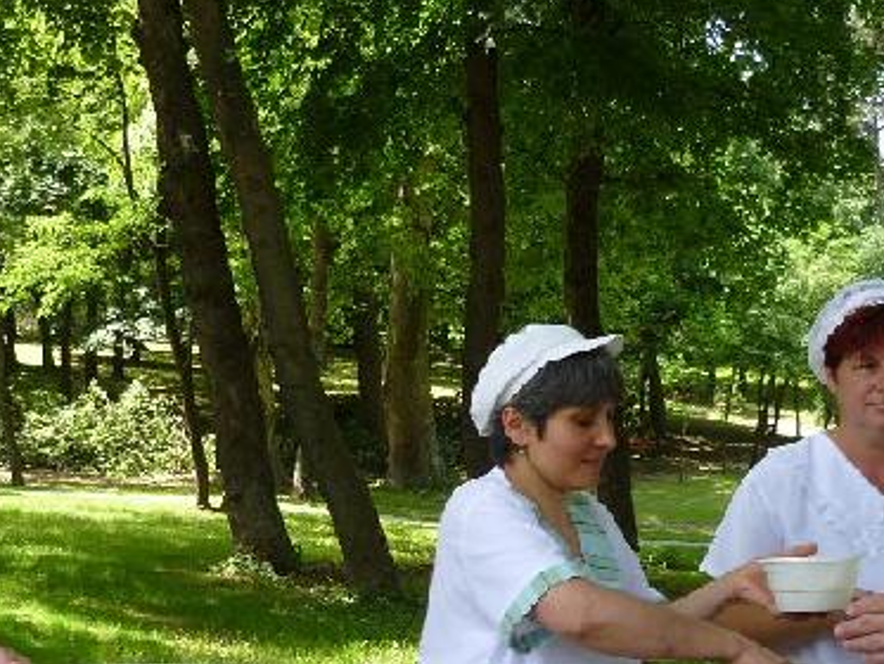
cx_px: 334
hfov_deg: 32.0
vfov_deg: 23.8
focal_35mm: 60
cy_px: 581
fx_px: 1533
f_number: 2.8
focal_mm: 5
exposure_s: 1/125
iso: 80
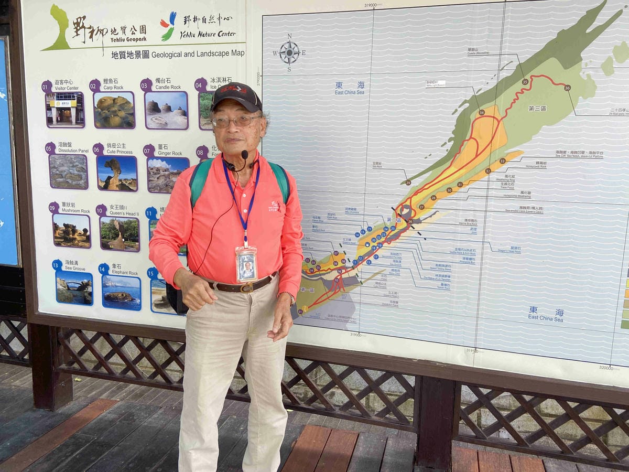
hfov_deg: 67.3
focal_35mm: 26
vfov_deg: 53.1
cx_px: 314
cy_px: 236
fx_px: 472
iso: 50
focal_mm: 4.25
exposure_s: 1/122
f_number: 1.8
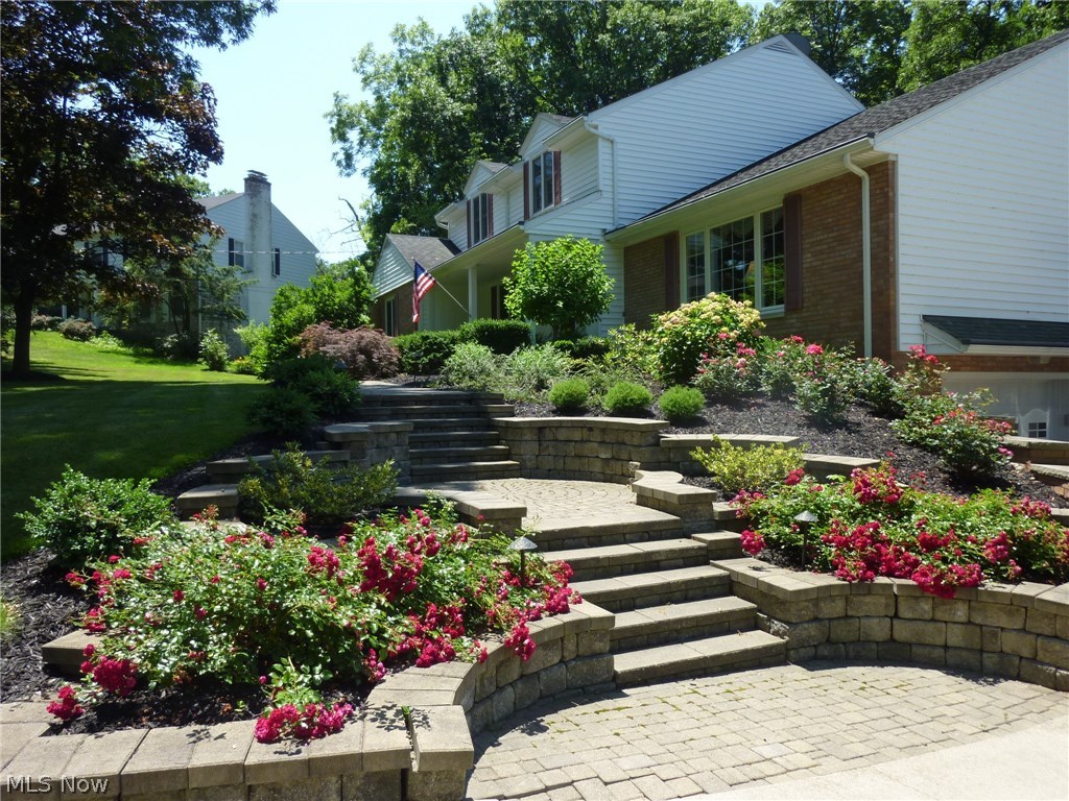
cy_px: 400
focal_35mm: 25
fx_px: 772
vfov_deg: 54.9
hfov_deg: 69.4
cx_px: 534
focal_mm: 4.5
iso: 80
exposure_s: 1/320
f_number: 3.3
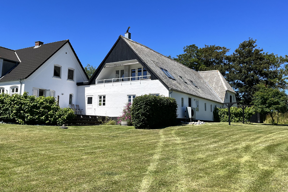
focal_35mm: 34
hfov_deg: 55.2
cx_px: 110
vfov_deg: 38.8
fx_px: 272
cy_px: 81
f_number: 1.6
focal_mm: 5.1
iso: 50
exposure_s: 1/3135
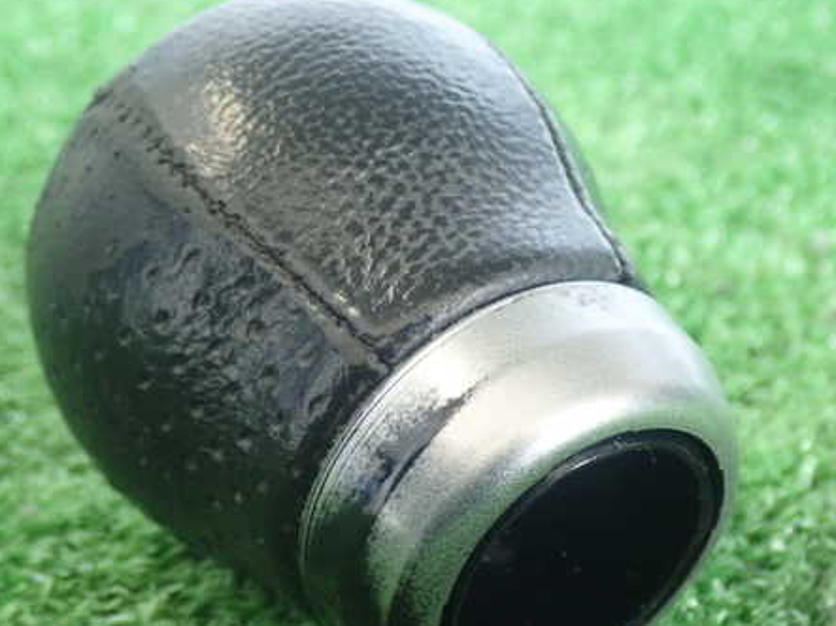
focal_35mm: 88
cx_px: 377
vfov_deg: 16.8
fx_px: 2125
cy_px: 351
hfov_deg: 22.3
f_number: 3.8
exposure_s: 1/60
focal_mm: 11.78
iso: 800
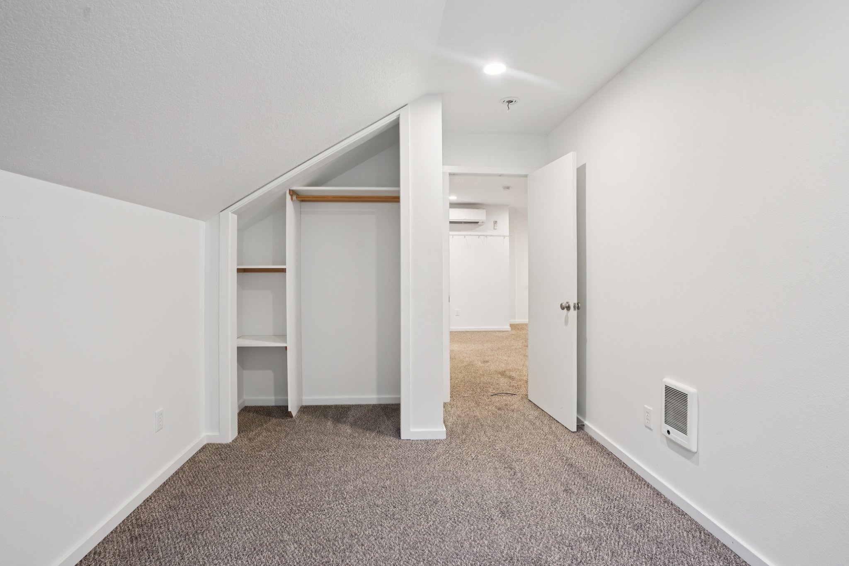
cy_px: 283
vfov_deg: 73.7
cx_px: 424
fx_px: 377
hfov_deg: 96.7
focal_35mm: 16
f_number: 8
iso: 400
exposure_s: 1/6
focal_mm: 16
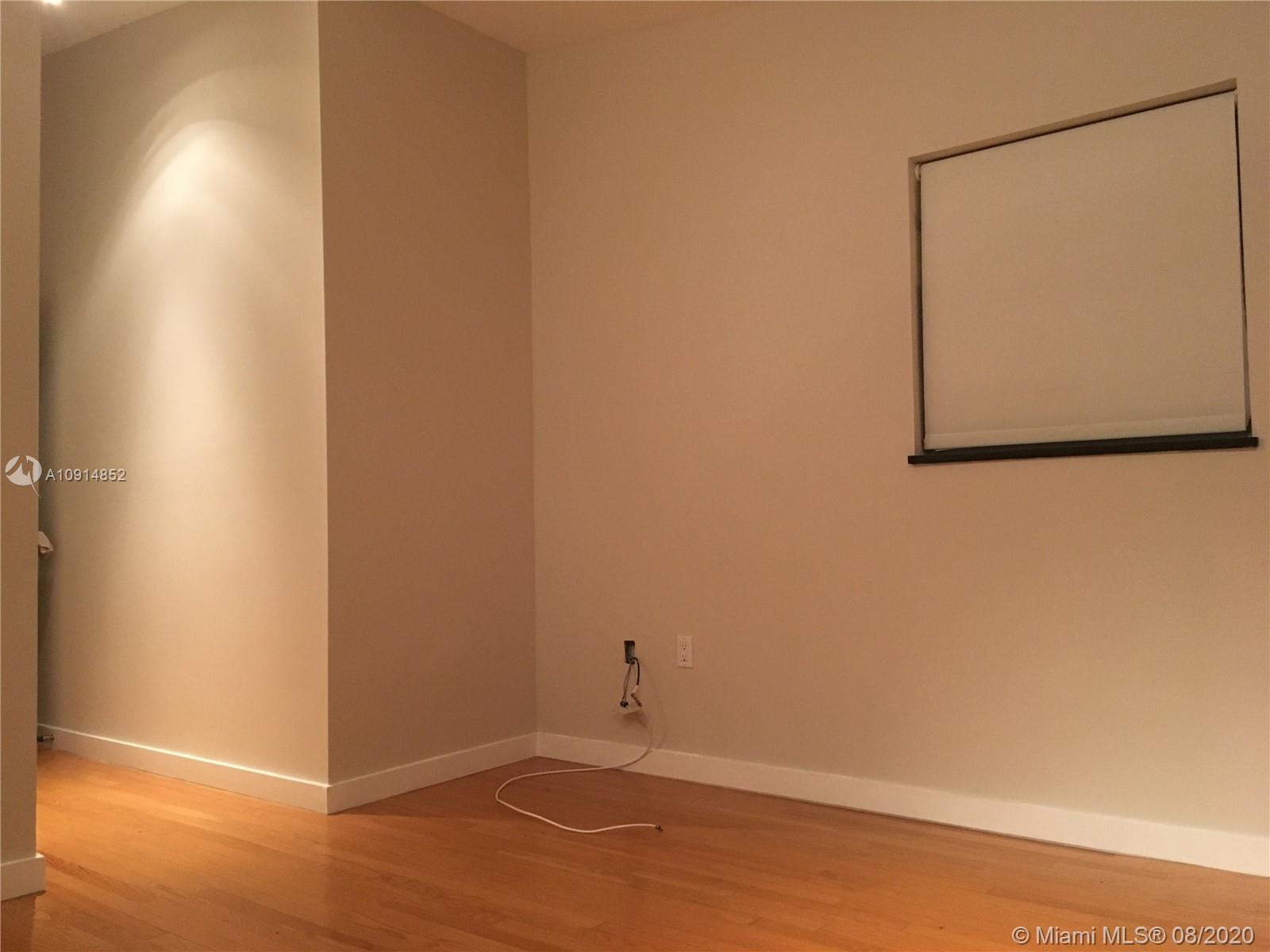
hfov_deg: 61.7
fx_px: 1064
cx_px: 635
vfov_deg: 48.2
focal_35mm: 29
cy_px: 476
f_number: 2.2
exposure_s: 1/15
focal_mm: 4.15
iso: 200
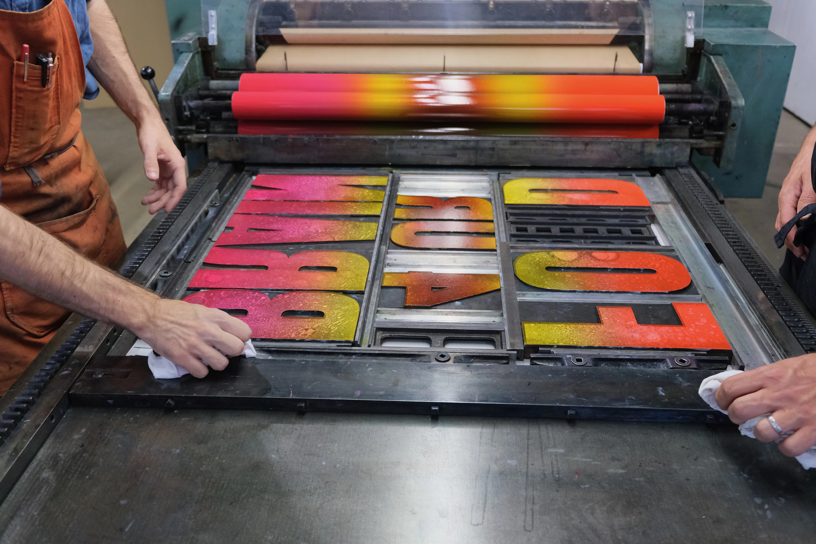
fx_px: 725
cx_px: 408
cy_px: 272
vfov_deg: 41.1
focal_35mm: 32
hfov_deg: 58.7
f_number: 3.2
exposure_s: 1/200
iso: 2000
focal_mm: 21.4
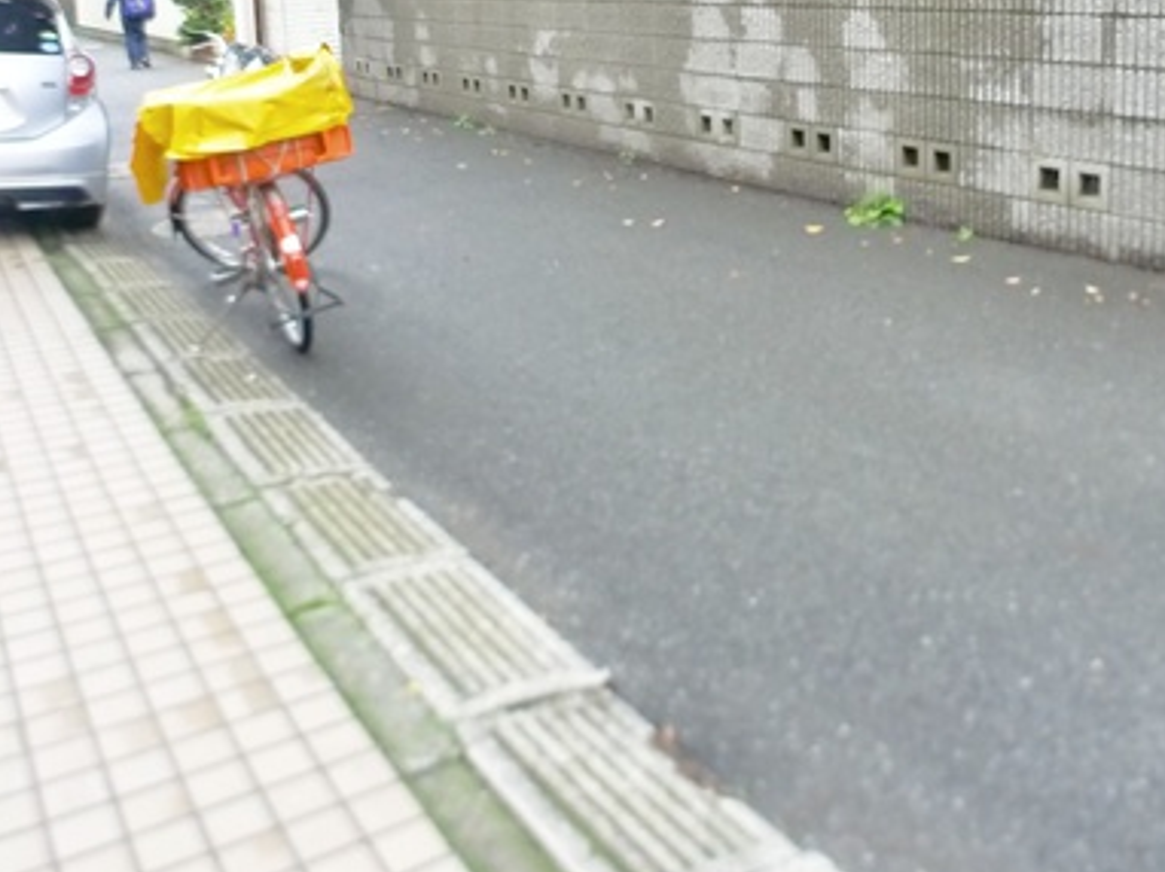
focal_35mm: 44
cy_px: 175
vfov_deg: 32.0
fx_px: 1480
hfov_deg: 42.4
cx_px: 784
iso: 400
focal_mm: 5.1
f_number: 2
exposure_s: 1/40
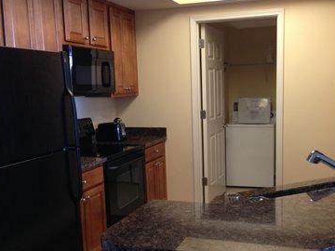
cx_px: 195
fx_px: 426
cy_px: 151
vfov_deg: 32.8
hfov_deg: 42.8
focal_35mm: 44
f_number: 2.4
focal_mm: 4.12
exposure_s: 1/20
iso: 100
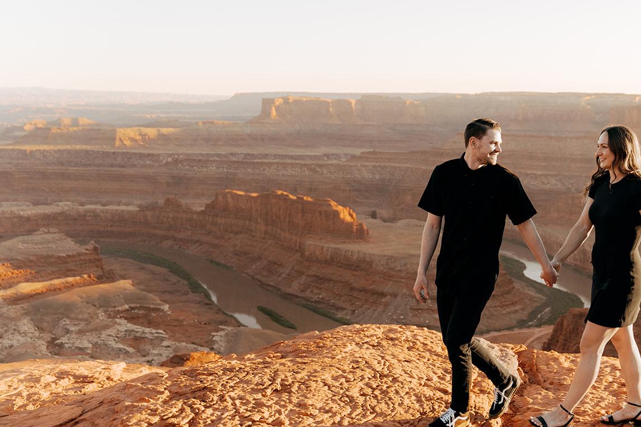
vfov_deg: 34.1
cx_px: 420
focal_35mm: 39
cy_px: 173
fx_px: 694
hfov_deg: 48.8
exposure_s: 1/1250
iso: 250
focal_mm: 28
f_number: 2.8
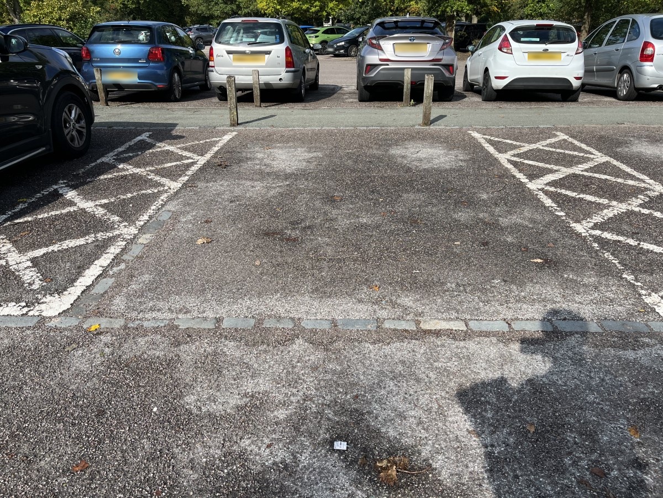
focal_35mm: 26
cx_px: 332
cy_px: 249
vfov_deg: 53.1
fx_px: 498
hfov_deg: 67.3
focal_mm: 5.1
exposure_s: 1/2632
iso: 50
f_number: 1.6
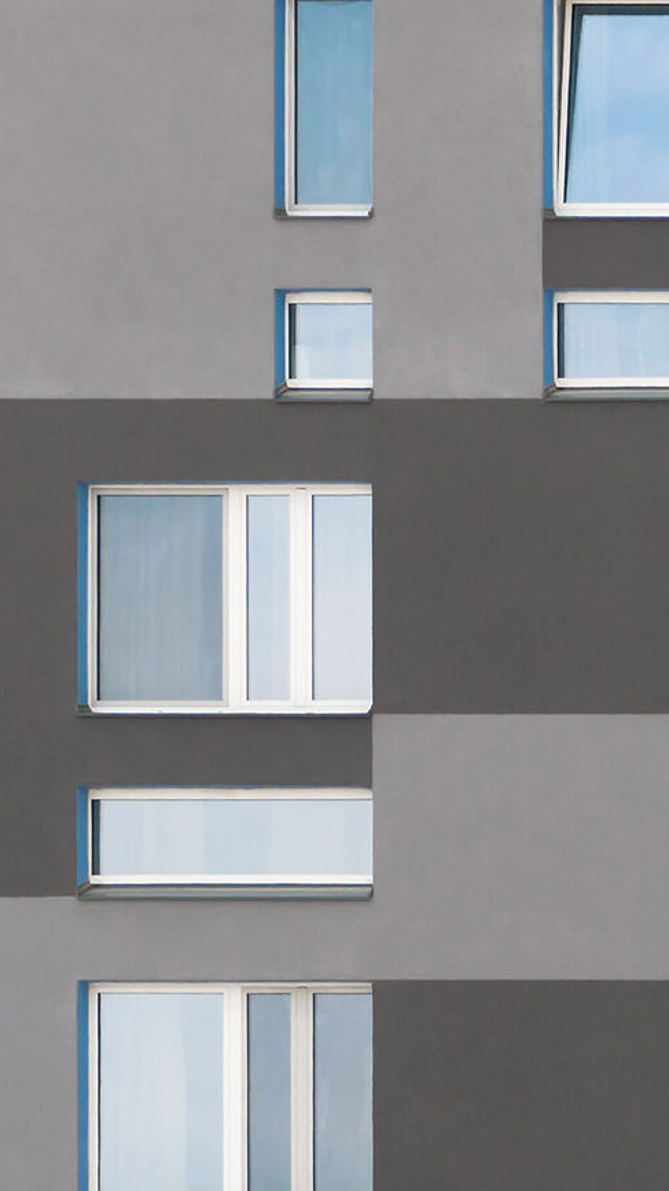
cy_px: 1041
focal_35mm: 456
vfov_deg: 4.7
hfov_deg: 2.7
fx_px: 14398
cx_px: 1070
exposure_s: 1/1600
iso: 200
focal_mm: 105
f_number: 4.5
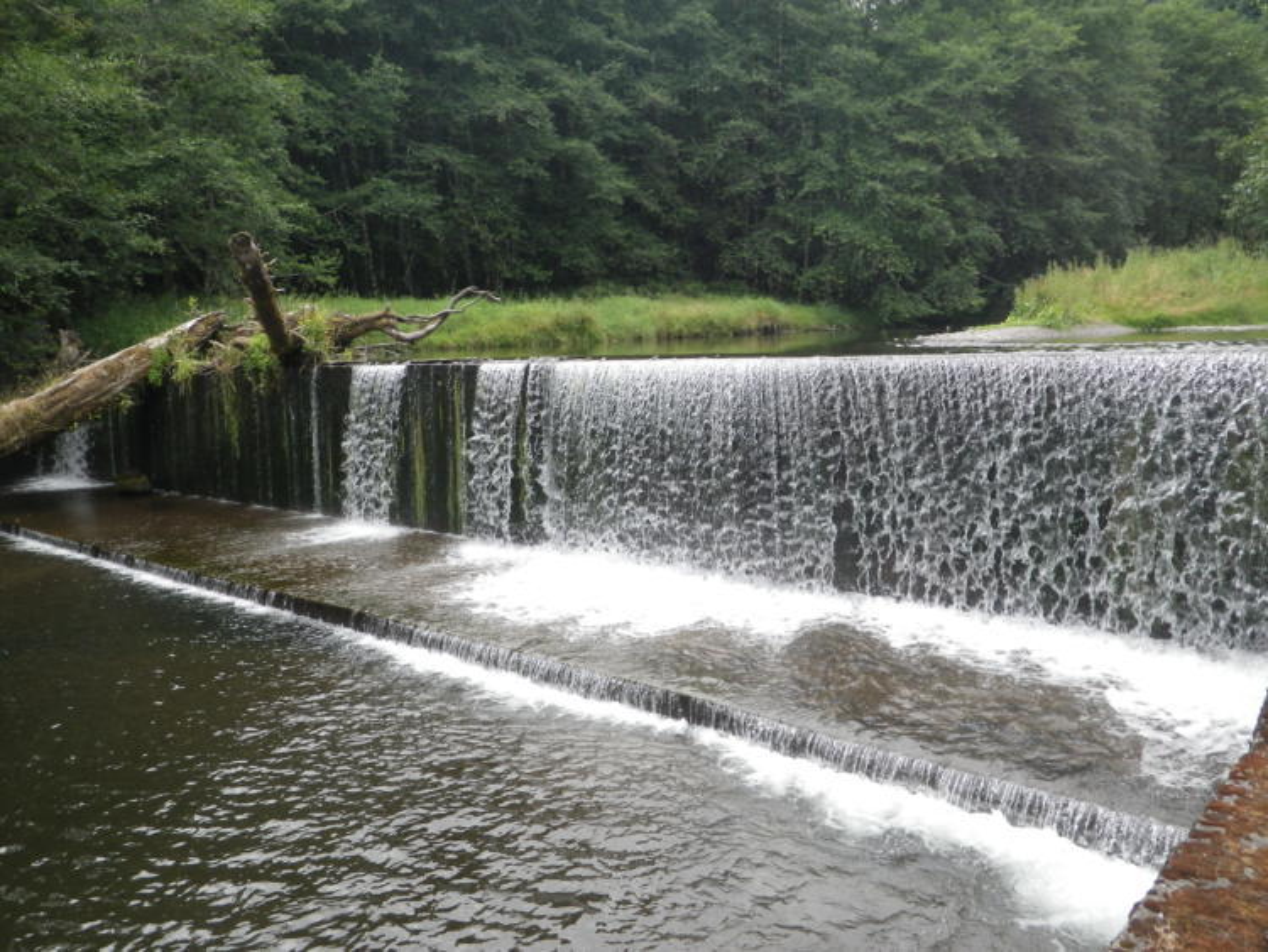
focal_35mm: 28
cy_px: 476
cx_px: 634
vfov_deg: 49.8
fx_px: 1026
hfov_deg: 63.4
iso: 80
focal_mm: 5
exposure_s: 1/160
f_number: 3.5
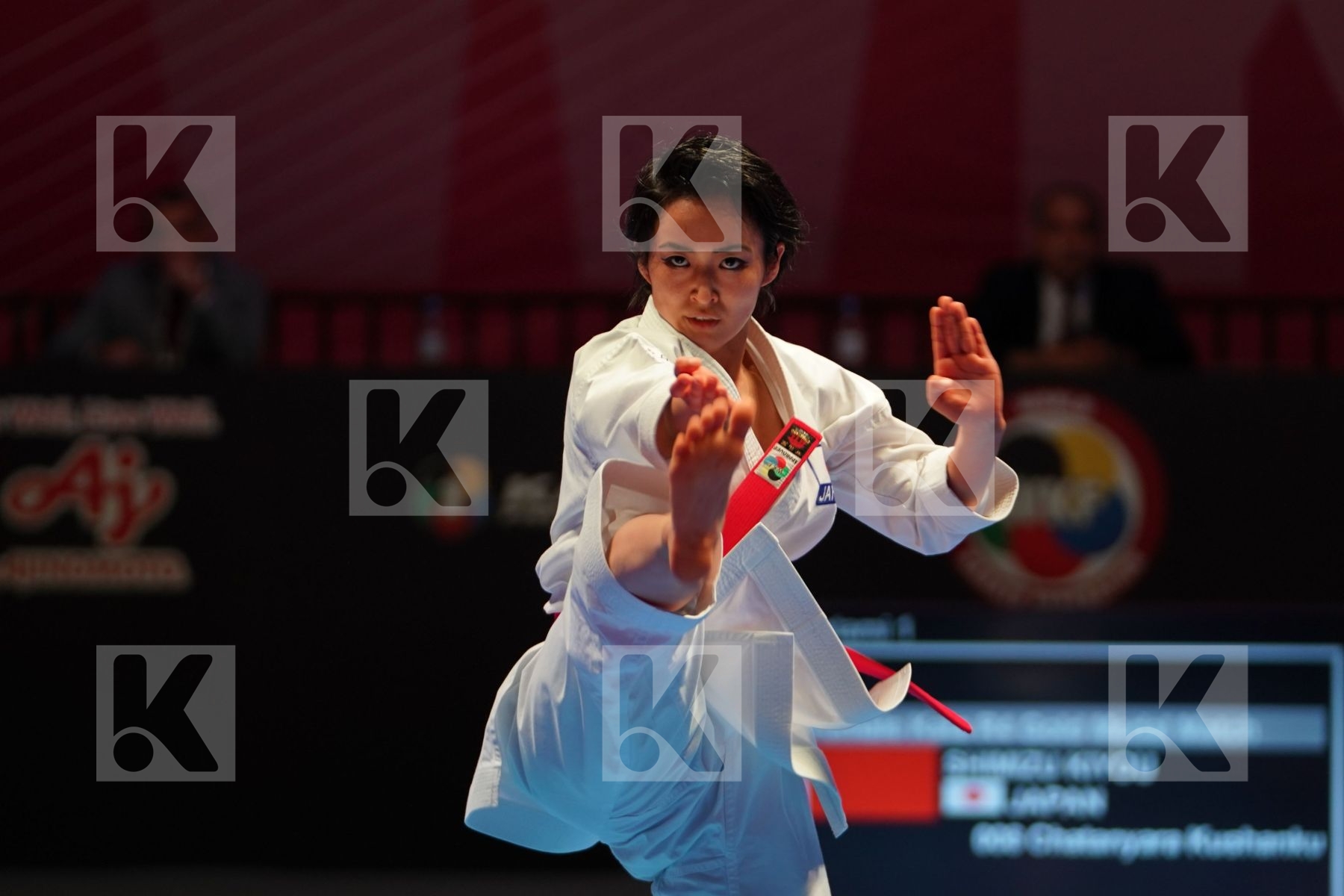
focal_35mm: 216
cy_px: 448
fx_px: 8063
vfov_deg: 6.4
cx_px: 672
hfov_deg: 9.5
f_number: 2.8
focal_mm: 144
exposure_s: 1/500
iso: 1000
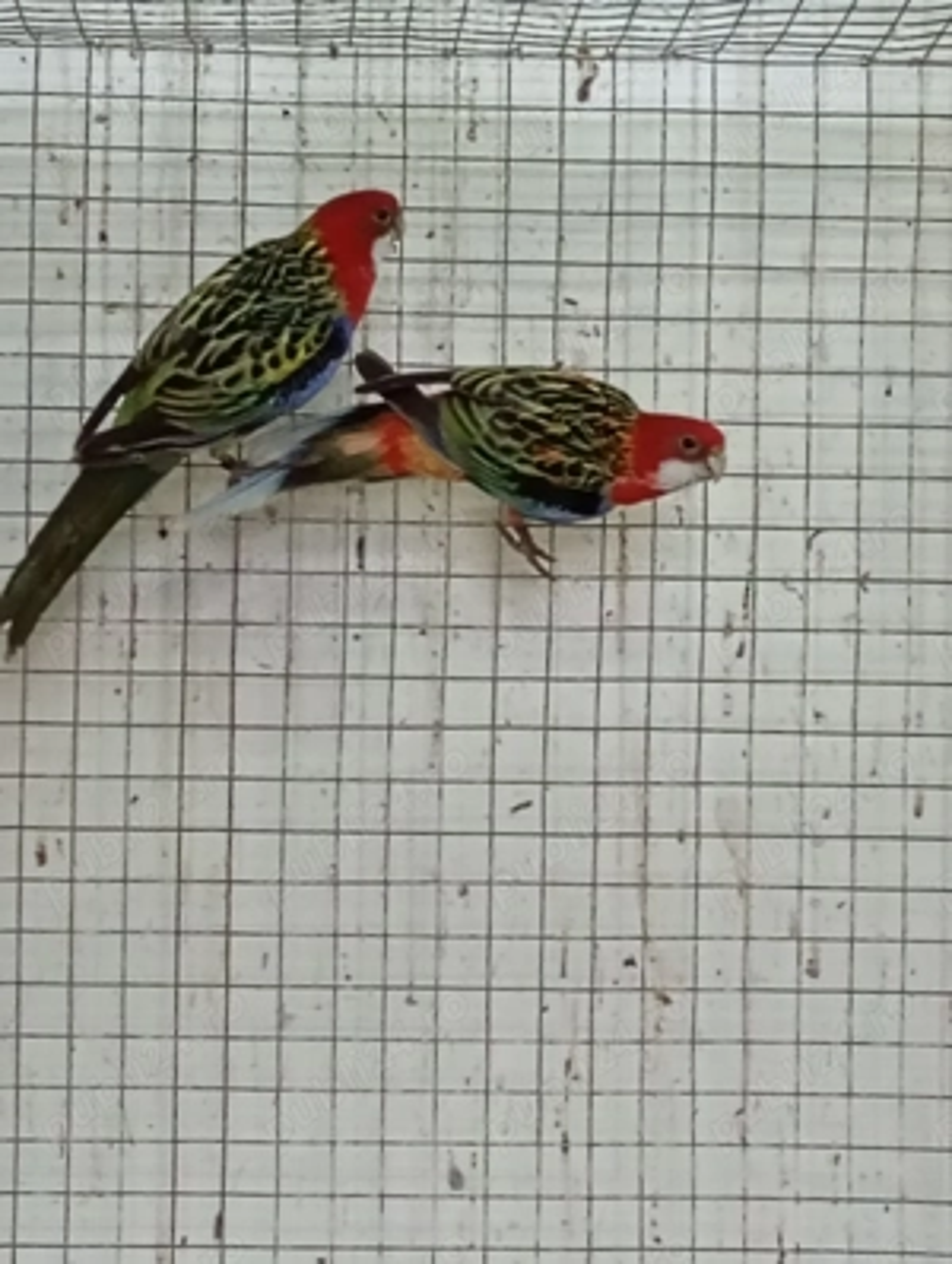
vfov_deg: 17.9
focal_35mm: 110
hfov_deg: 13.5
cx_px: 476
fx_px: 4021
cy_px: 632
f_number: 1.8
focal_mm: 4.22
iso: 3196
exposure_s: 1/25
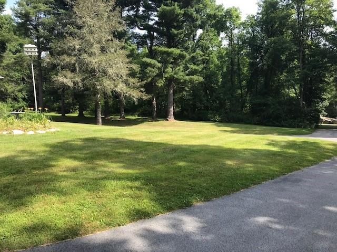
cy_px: 126
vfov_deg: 49.7
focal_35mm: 28
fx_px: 273
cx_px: 168
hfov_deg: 63.4
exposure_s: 1/643
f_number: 1.8
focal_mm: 3.99
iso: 20
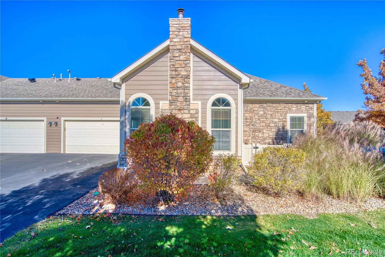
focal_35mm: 18
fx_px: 192
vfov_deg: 67.4
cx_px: 192
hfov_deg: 90.0
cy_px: 128
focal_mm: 18
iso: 500
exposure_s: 1/3200
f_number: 4
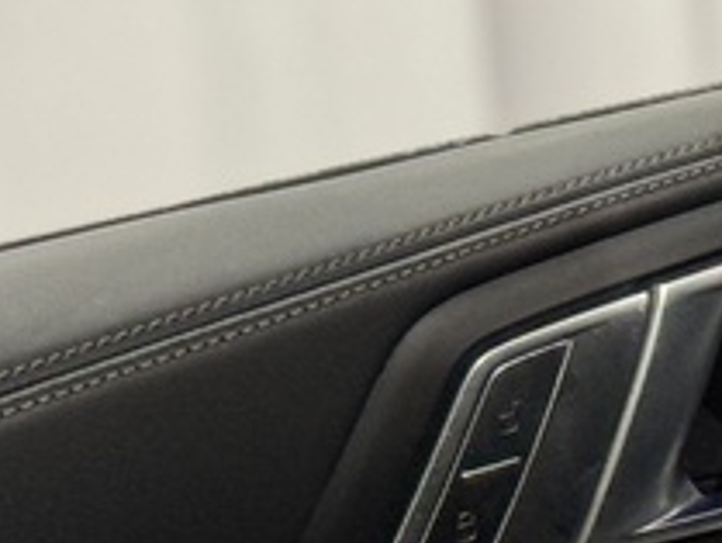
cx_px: 1572
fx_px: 6908
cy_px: 128
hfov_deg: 5.8
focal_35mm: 331
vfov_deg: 4.5
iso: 50
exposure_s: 1/50
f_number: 1.78
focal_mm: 6.76
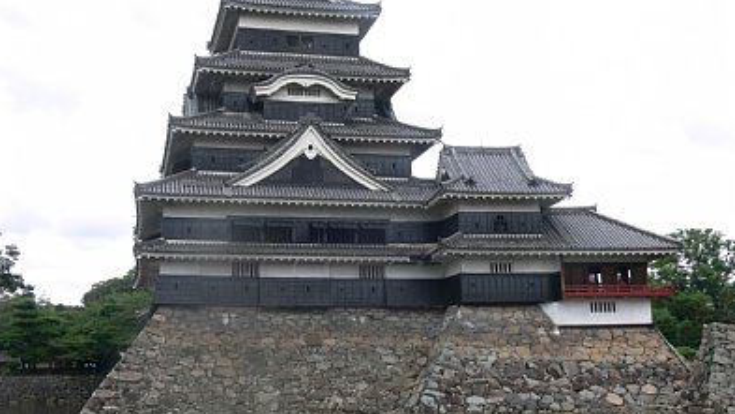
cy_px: 187
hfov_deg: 40.6
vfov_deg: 23.5
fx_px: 994
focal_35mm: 51
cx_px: 370
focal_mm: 9.7
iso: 80
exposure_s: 1/160
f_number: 5.6
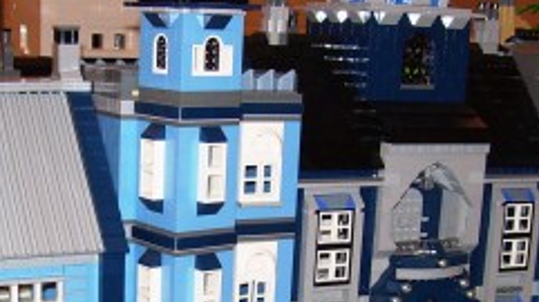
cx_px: 179
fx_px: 1042
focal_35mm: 73
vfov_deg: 16.1
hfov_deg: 28.8
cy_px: 304
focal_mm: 6
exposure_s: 1/60
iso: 80
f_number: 2.7
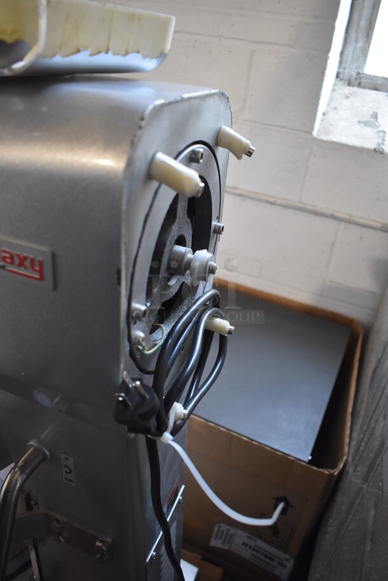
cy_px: 290
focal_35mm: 27
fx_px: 436
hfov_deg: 48.0
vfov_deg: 67.3
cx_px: 194
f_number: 3.5
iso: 2000
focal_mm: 18
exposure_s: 1/125
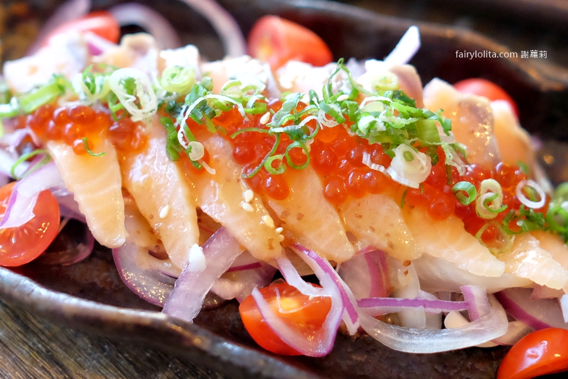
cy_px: 190
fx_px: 552
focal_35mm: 35
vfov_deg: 37.9
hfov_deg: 54.4
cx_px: 284
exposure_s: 1/140
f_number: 2
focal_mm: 23
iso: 3200
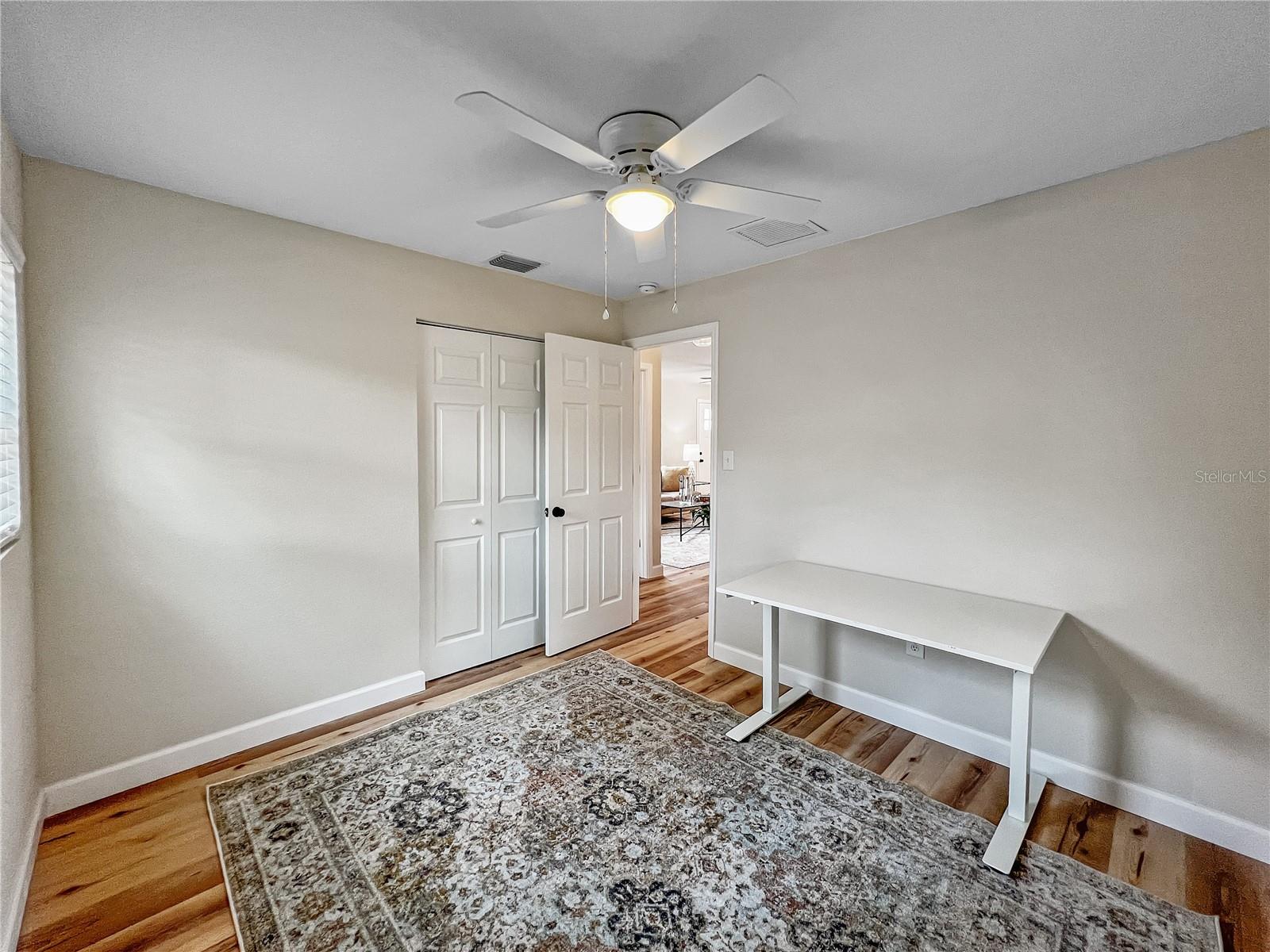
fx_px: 477
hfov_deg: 106.2
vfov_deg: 89.9
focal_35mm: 13
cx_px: 635
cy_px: 476
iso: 160
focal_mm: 1.57
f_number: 1.8
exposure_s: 1/120
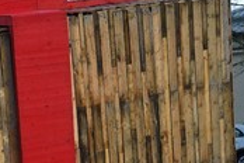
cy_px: 101
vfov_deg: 16.6
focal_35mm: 82
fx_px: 556
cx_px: -24
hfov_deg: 23.3
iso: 400
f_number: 5.6
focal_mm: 34
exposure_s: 1/320
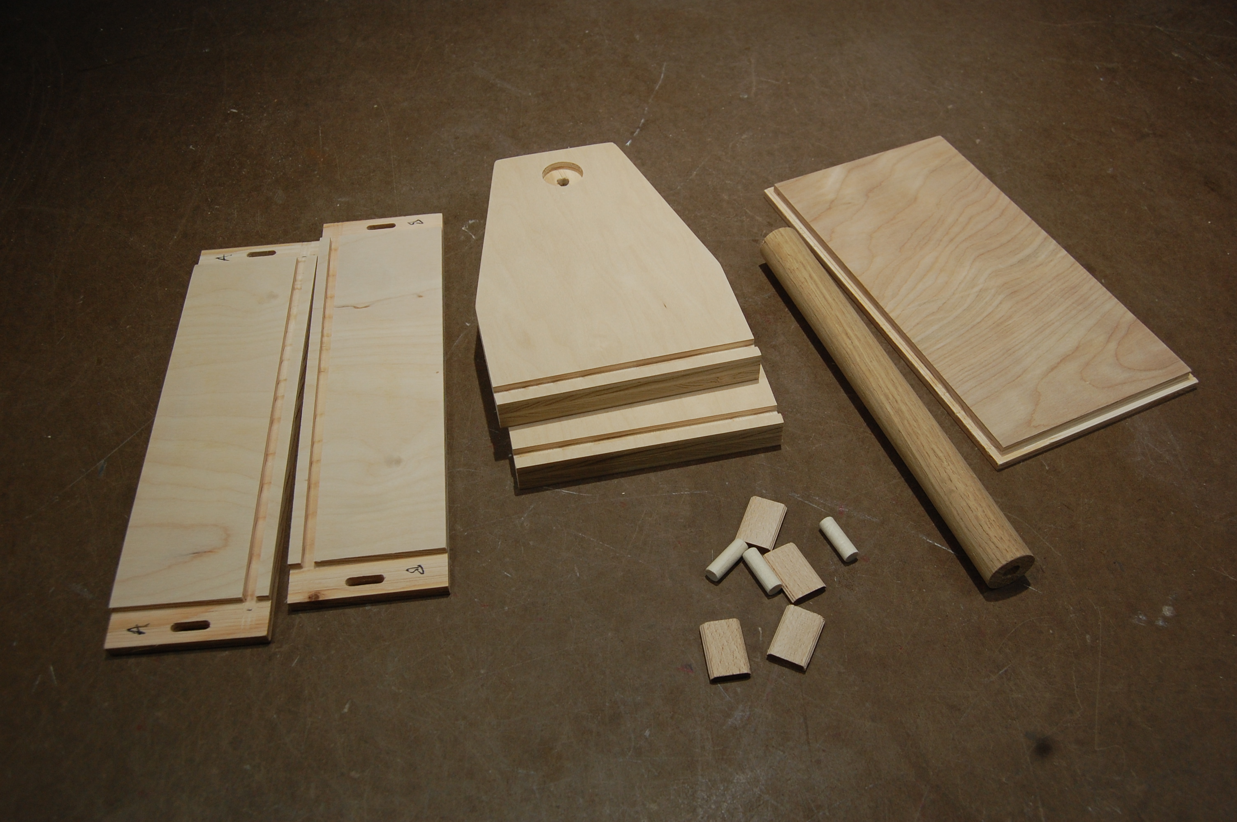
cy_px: 411
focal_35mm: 30
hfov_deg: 62.0
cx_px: 618
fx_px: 1030
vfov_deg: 43.5
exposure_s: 1/125
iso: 400
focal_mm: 20
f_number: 5.6
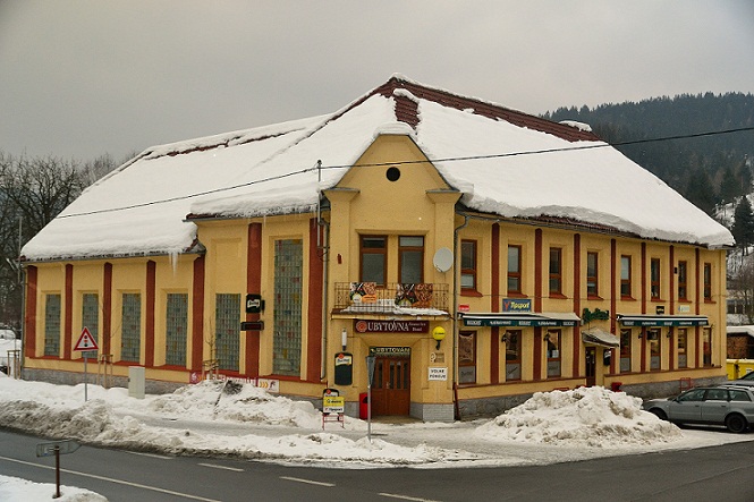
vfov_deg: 30.8
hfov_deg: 45.0
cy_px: 251
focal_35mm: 44
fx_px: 911
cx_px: 377
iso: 800
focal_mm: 29
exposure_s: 1/400
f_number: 4
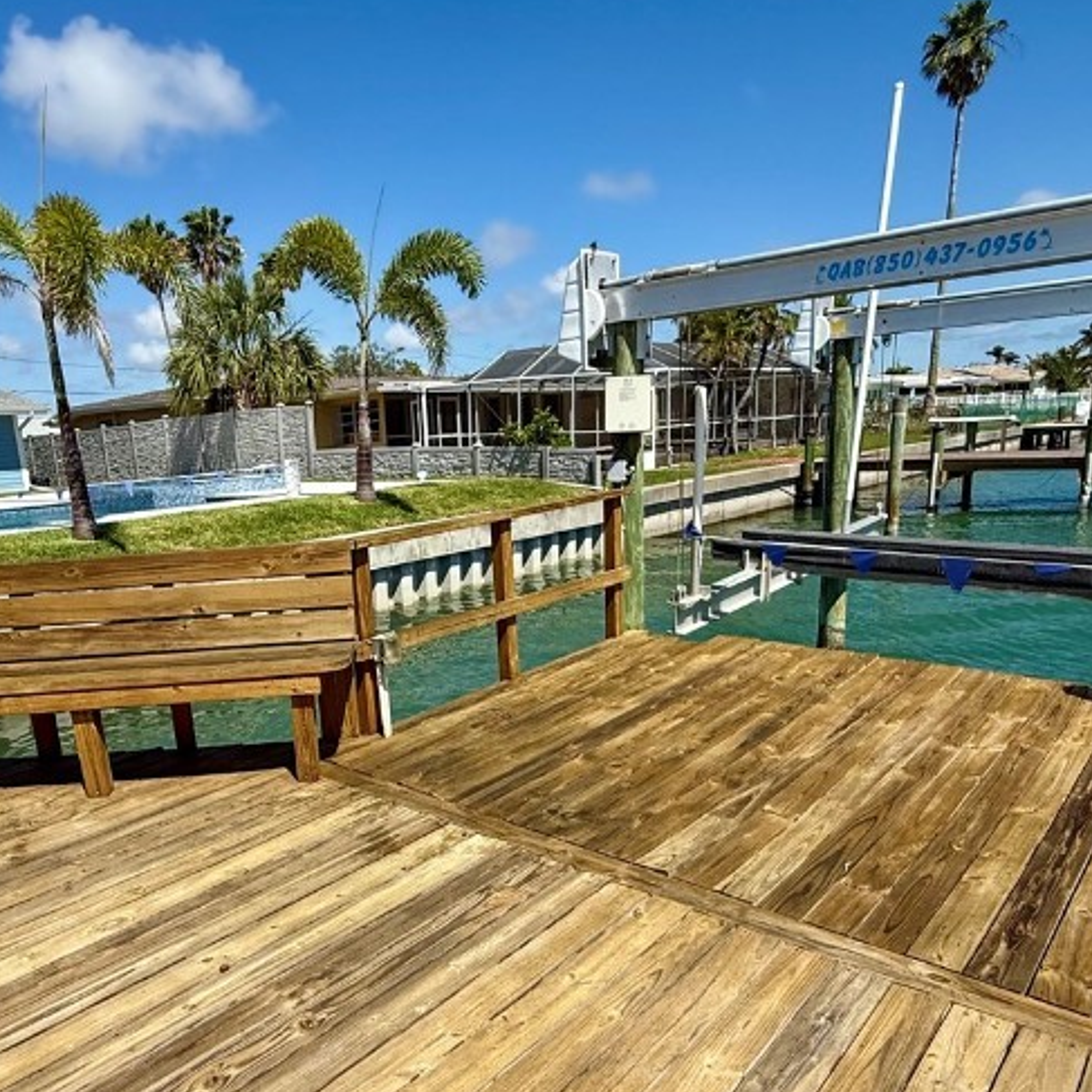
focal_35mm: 26
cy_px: 684
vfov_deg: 60.1
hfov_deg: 60.5
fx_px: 928
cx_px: 446
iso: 50
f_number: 2.2
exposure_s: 1/2506
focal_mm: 2.22
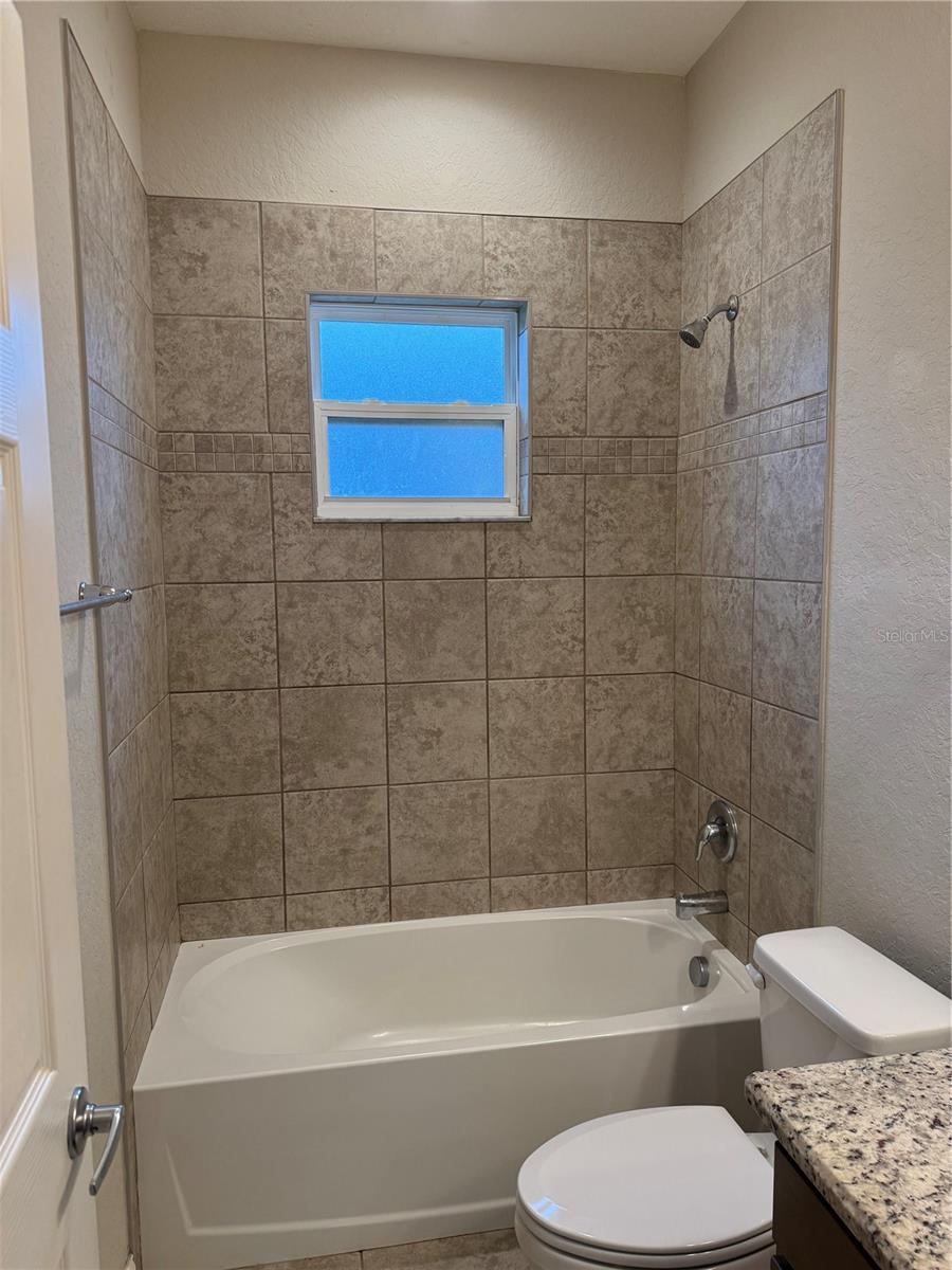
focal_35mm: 24
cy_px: 635
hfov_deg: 56.8
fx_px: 880
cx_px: 476
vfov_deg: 71.6
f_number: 1.78
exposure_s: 1/120
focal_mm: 6.76
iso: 160
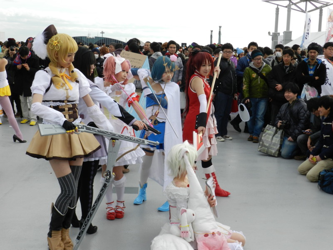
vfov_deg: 27.5
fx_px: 510
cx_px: 166
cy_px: 125
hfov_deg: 36.2
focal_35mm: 53
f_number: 4.4
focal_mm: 9.4
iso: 160
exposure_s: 1/640
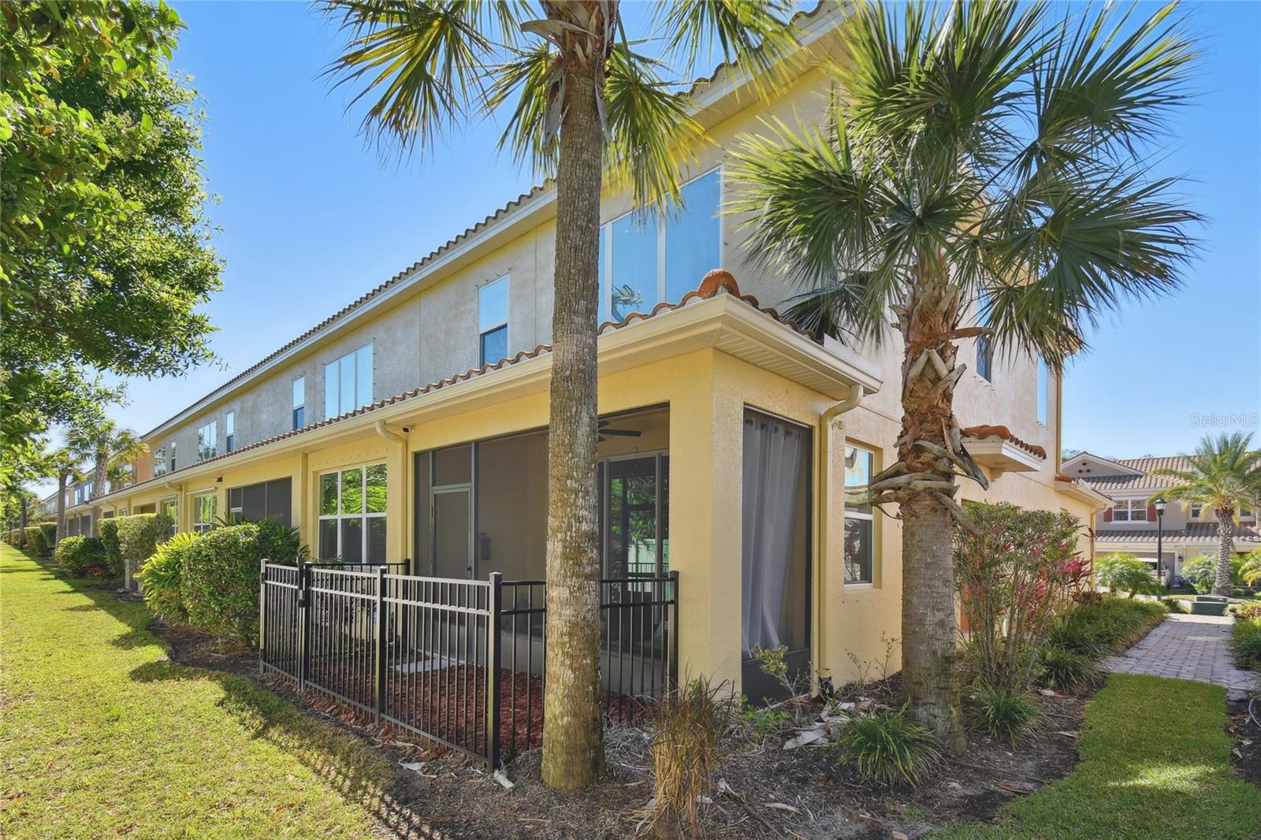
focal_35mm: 15
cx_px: 630
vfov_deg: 77.3
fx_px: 525
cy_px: 420
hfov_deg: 100.4
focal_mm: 10
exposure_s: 1/125
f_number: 7.1
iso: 100
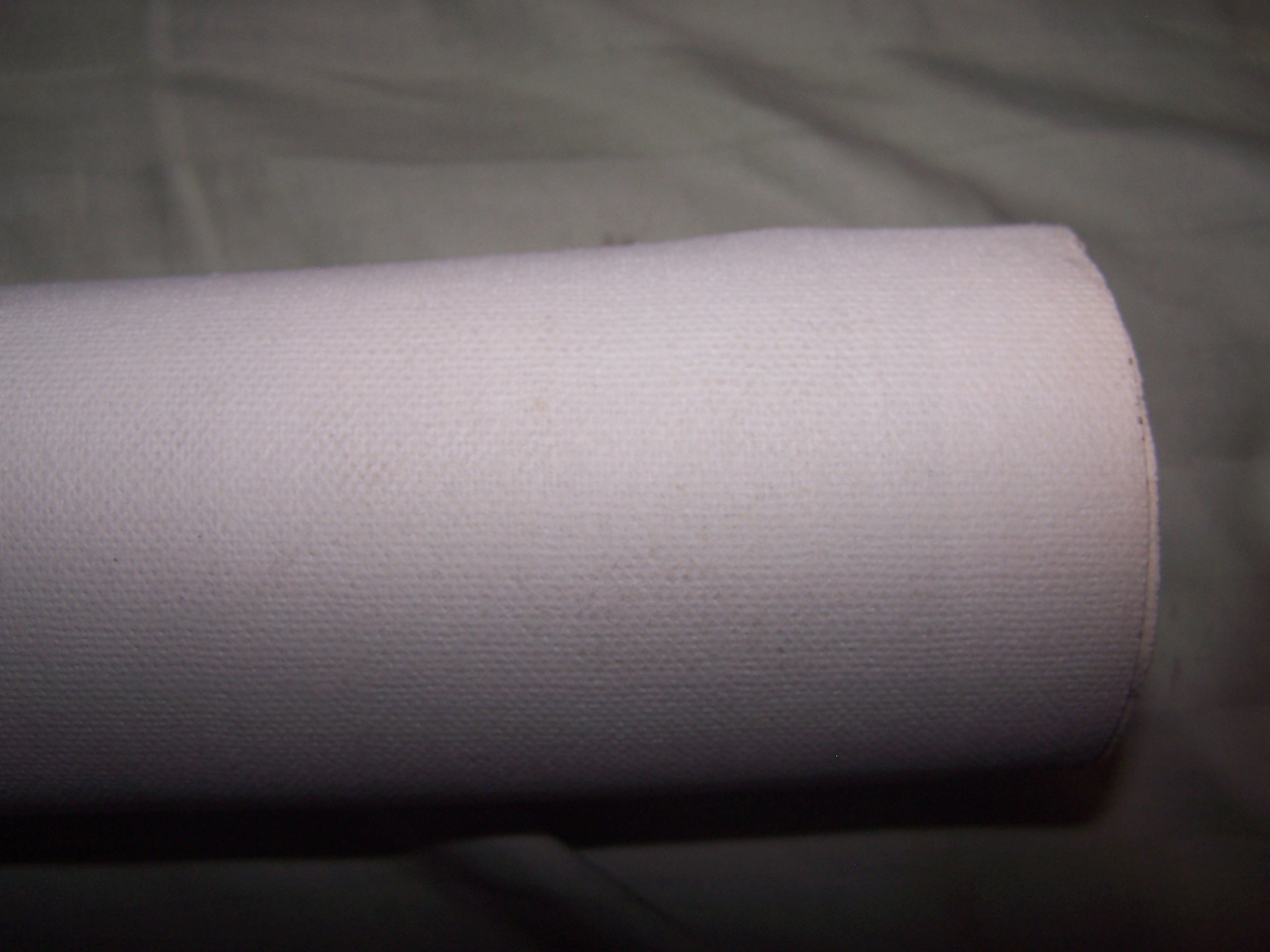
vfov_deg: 37.7
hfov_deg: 49.0
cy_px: 476
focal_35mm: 38
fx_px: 1394
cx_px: 635
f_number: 2.8
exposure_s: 1/60
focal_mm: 6.3
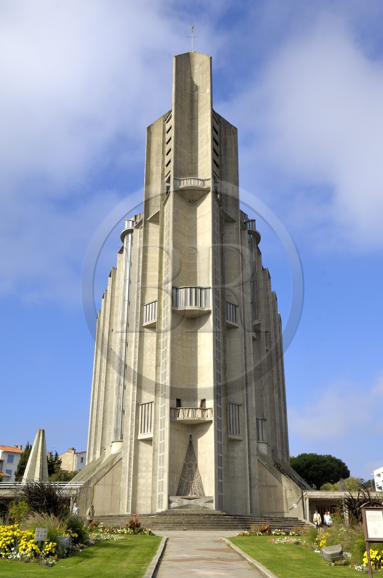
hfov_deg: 39.9
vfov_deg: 57.3
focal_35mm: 33
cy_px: 289
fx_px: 528
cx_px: 192
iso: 100
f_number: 11
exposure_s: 1/160
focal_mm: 22
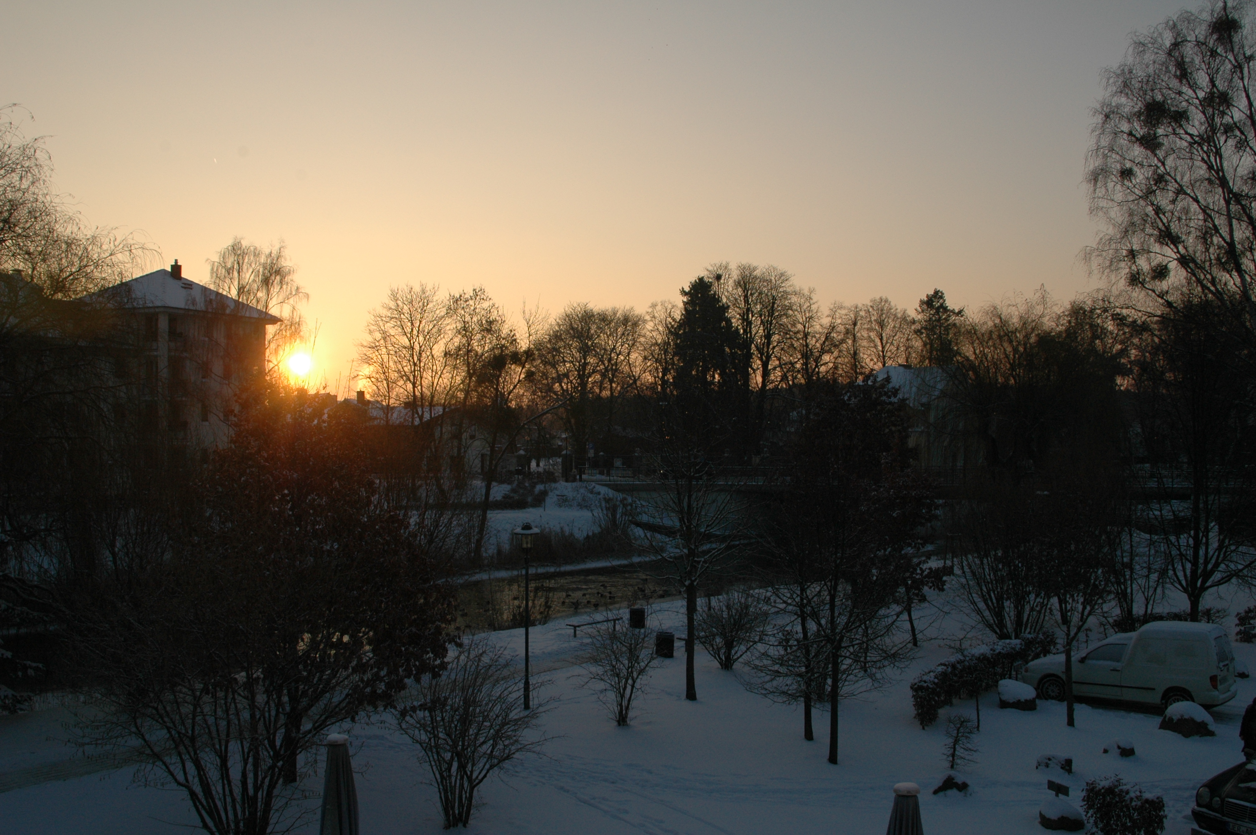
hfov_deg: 53.2
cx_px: 628
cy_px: 418
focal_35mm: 36
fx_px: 1255
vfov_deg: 36.8
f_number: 10
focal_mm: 24
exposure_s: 1/320
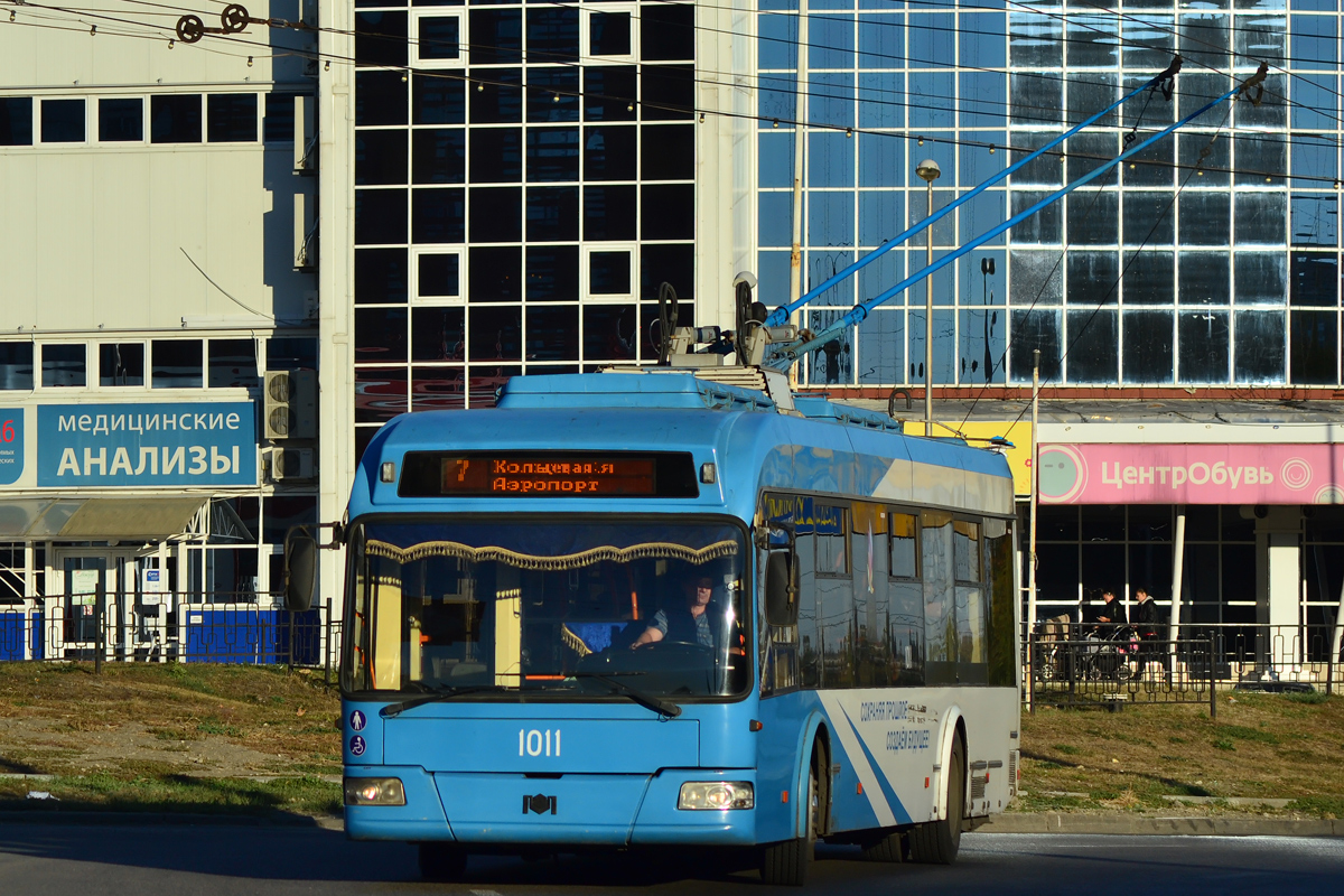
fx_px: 6160
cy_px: 448
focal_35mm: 165
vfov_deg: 8.3
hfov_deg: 12.5
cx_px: 672
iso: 200
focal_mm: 110
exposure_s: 1/1000
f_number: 8
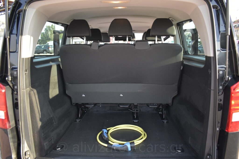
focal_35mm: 27
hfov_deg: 67.4
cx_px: 120
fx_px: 179
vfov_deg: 48.0
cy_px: 80
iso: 1600
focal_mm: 18
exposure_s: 1/800
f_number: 3.5
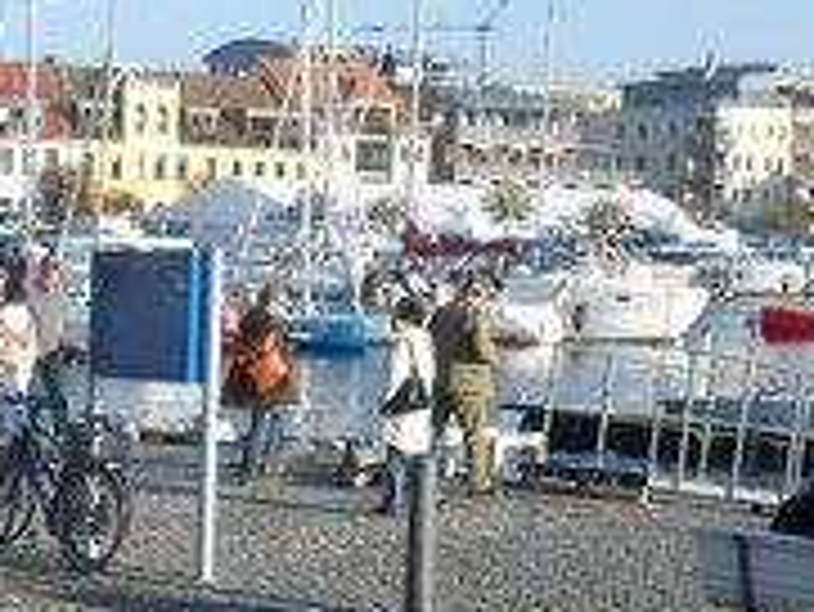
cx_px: -243
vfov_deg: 15.9
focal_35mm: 92
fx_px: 2165
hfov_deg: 19.6
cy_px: 526
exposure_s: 1/500
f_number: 3.5
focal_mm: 4.6
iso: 80
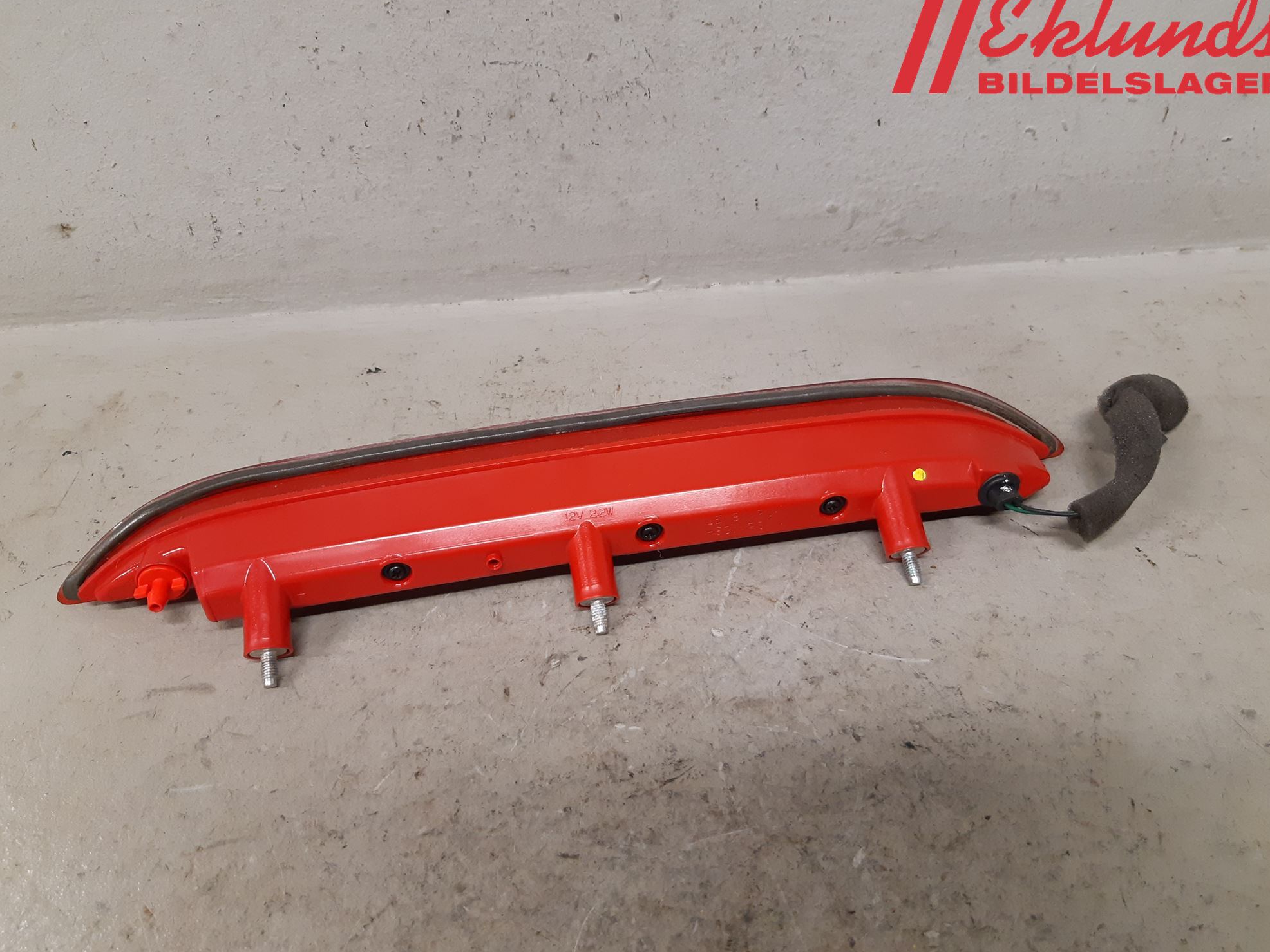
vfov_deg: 51.4
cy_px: 479
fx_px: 991
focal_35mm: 27
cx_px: 628
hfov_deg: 65.3
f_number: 1.7
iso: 200
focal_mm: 3.93
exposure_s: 1/50
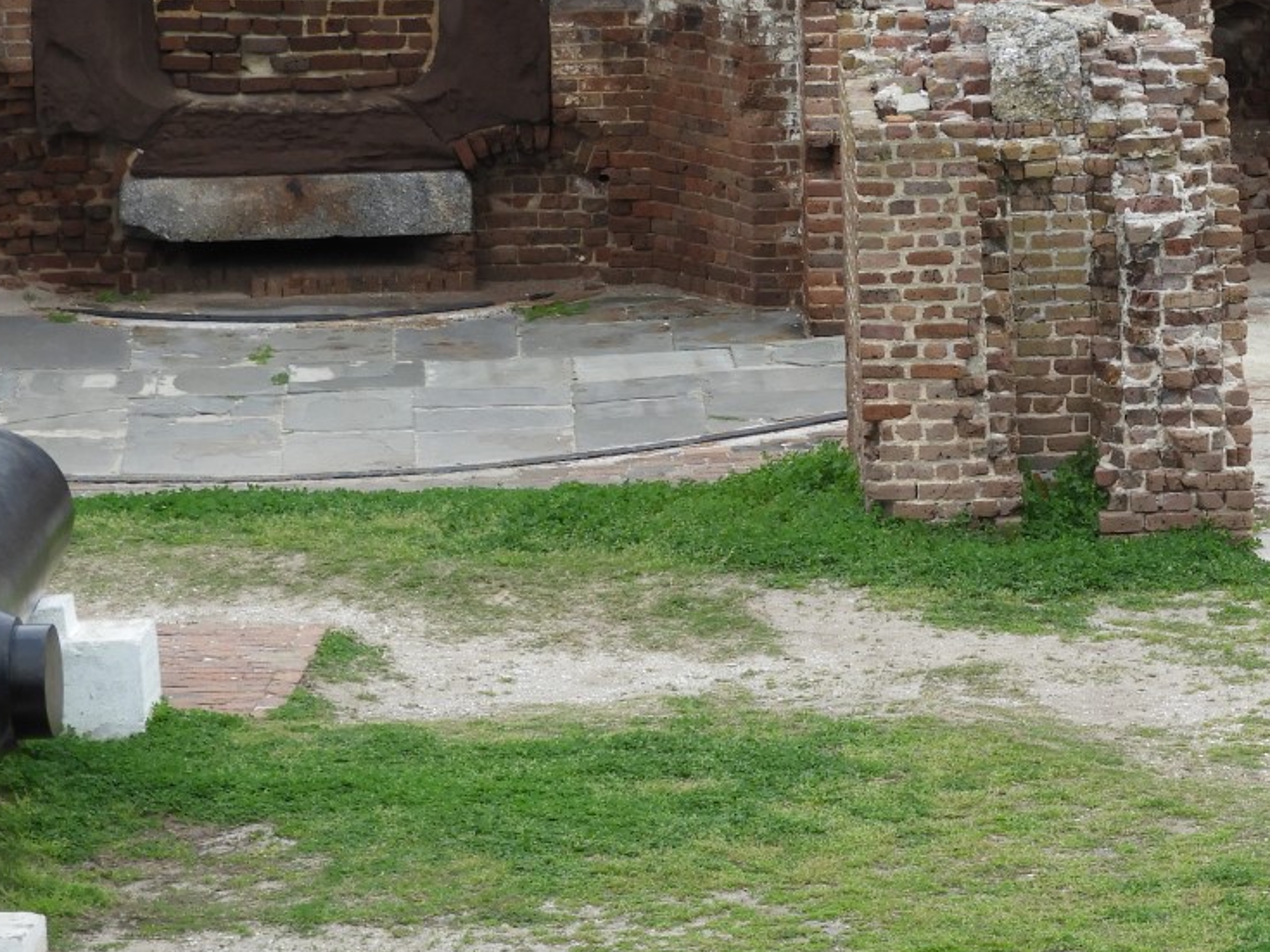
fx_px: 8987
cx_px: 1142
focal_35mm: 245
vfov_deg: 6.1
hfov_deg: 8.1
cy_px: 549
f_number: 5
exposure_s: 1/200
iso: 100
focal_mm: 22.4
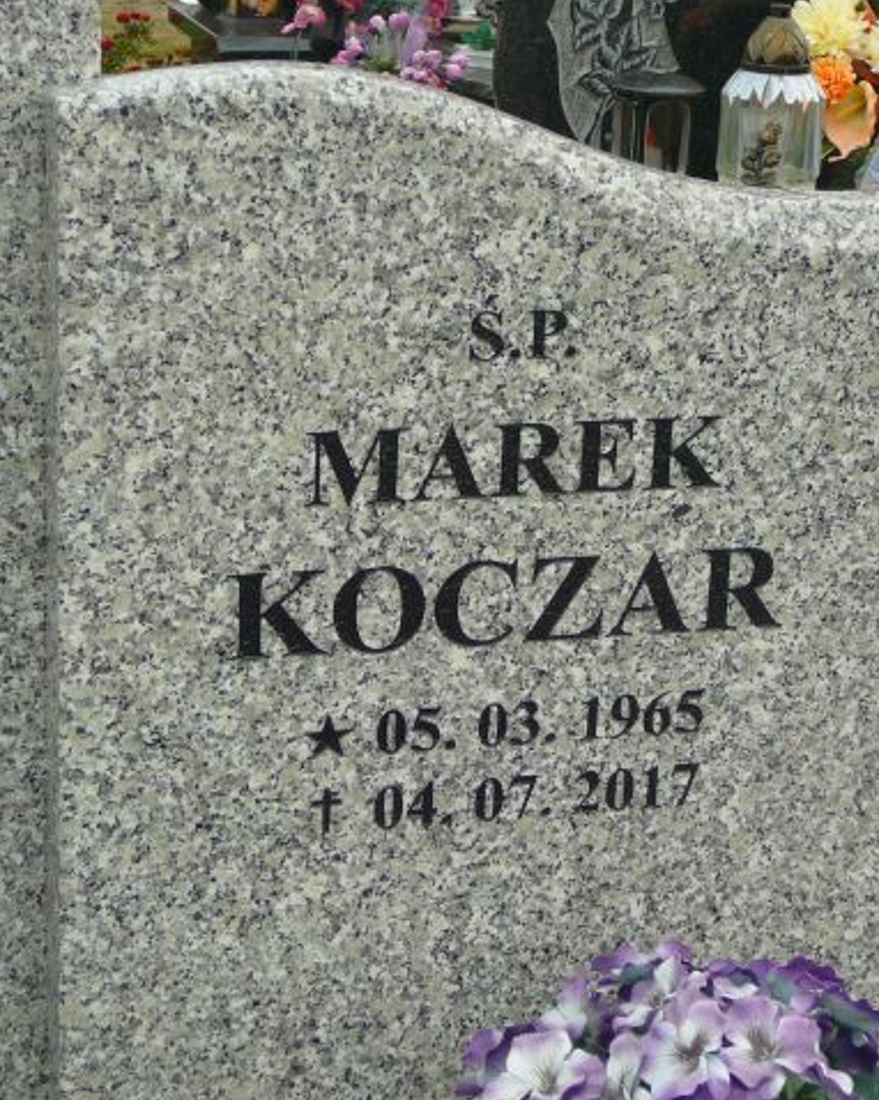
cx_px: 435
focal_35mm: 85
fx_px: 2766
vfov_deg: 22.5
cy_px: 550
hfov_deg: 18.1
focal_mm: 9.7
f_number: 3.6
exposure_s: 1/60
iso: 80
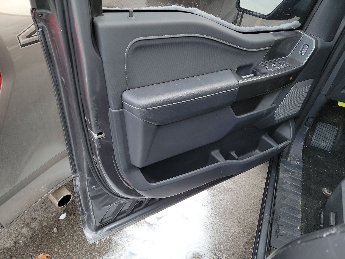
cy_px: 130
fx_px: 239
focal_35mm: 24
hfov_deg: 71.6
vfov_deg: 56.8
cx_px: 172
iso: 155
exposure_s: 1/59
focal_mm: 6.7
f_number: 1.8
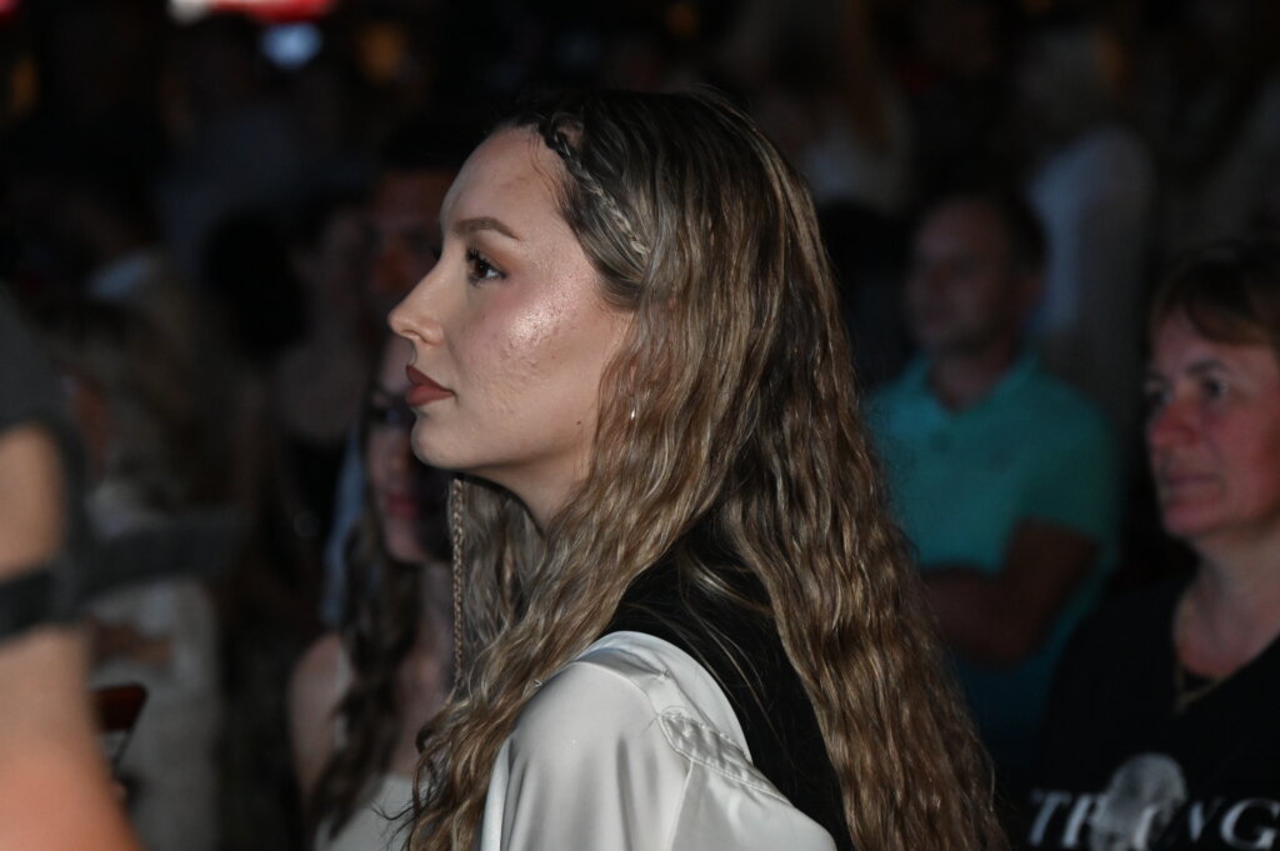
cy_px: 426
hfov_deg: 15.8
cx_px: 640
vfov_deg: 10.5
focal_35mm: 130
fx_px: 4618
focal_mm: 130
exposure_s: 1/160
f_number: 6.3
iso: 7200
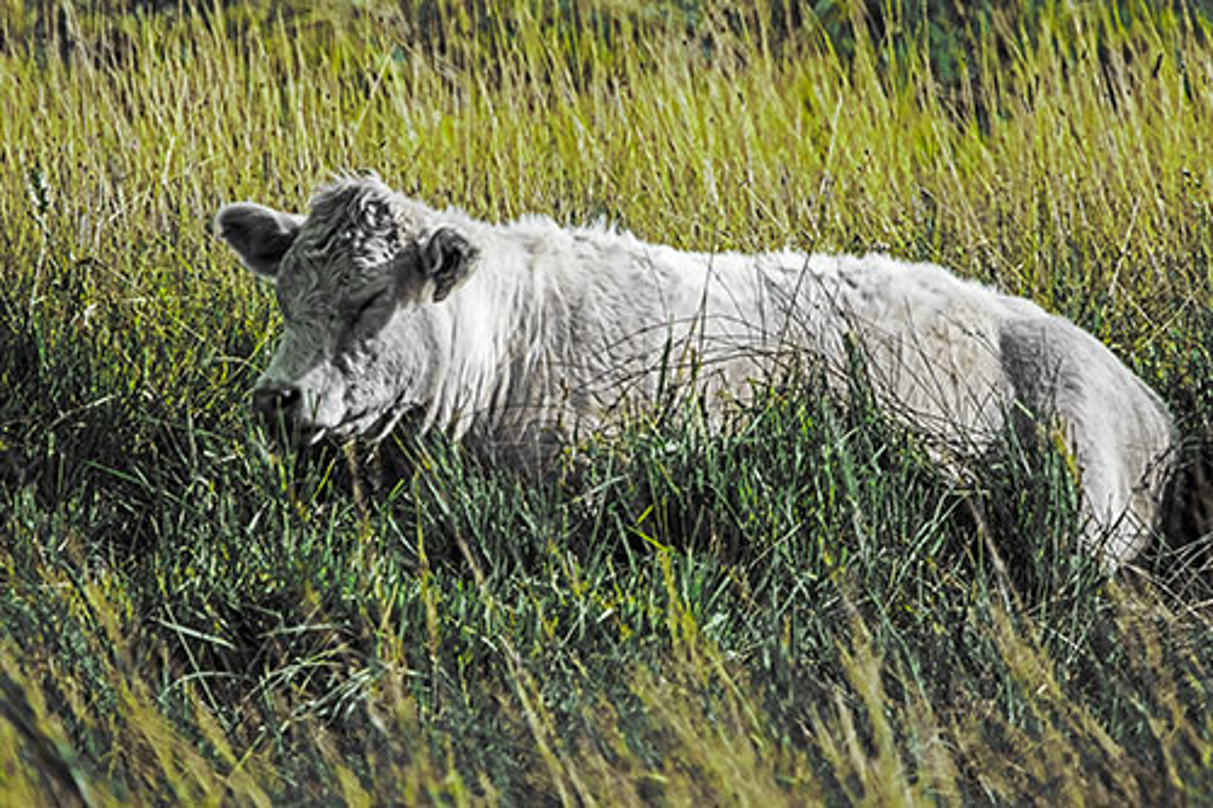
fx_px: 40418
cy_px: 404
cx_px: 606
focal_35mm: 1200
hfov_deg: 1.7
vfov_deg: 1.1
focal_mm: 1200
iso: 1600
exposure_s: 1/1250
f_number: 13
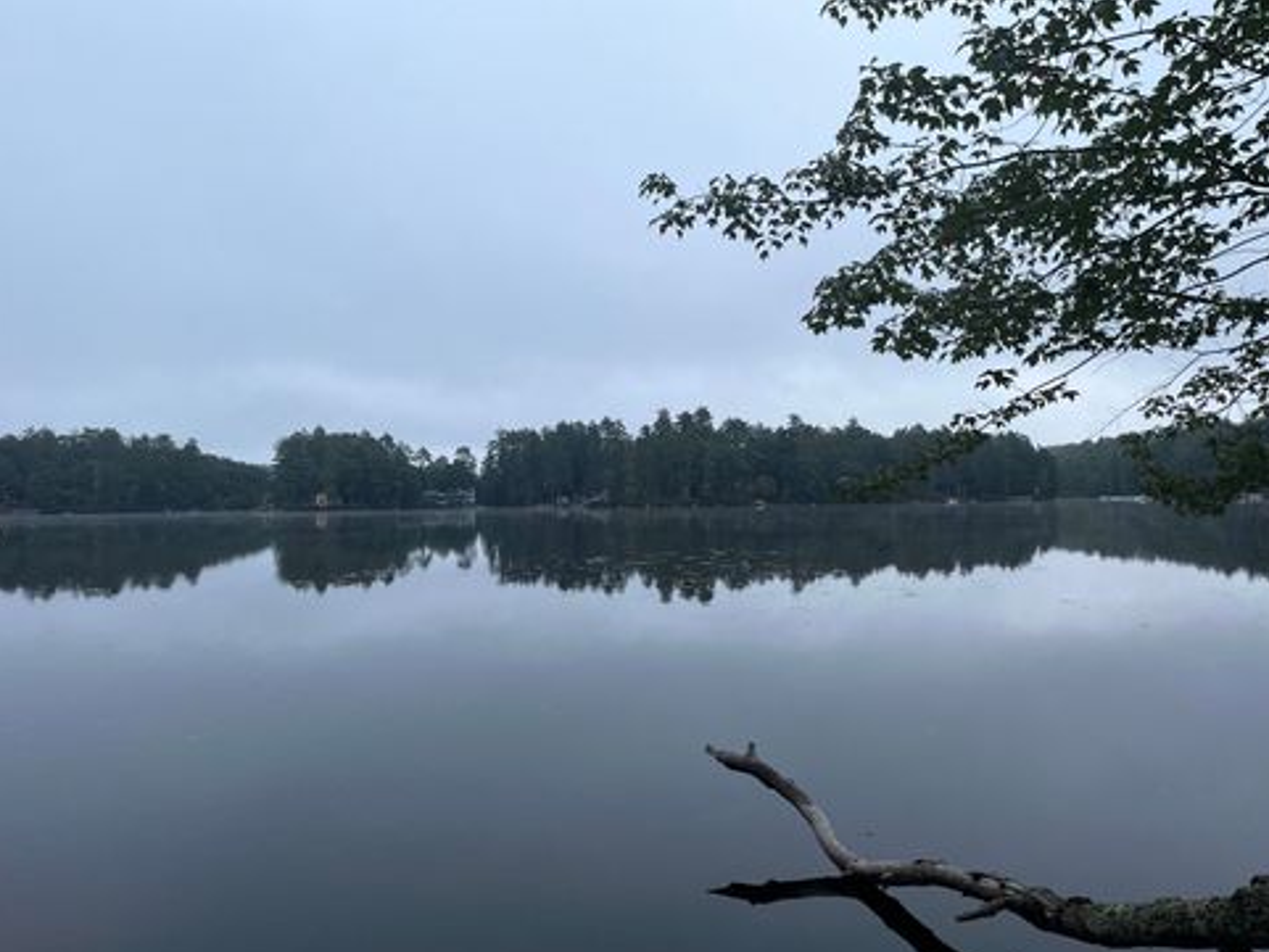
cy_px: 492
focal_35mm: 27
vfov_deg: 51.4
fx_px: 990
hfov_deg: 65.3
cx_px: 652
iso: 125
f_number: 1.6
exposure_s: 1/106
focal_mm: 5.1
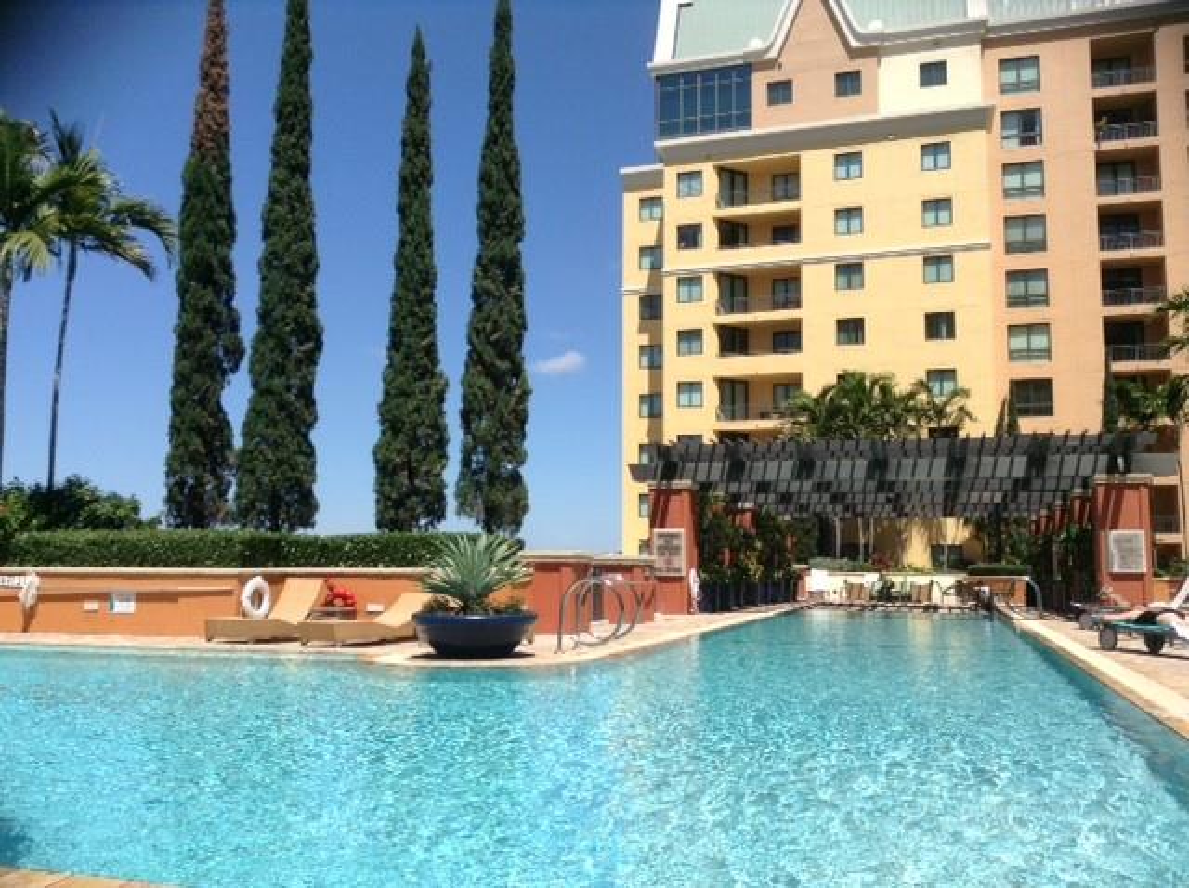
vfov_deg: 42.8
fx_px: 1132
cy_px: 444
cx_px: 594
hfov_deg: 55.4
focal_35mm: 33
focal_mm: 3.3
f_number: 2.4
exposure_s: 1/1524
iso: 32
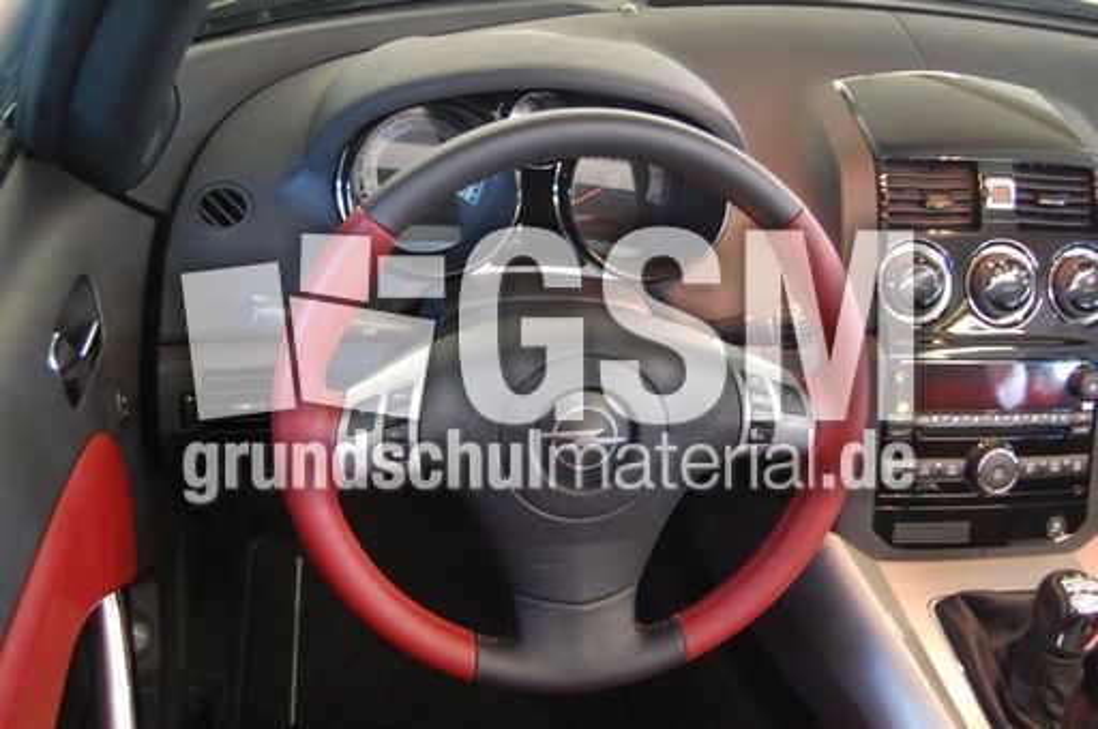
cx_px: 549
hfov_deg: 49.6
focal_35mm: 39
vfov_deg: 34.1
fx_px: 1188
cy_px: 364
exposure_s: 1/8
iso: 1000
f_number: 4
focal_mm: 26
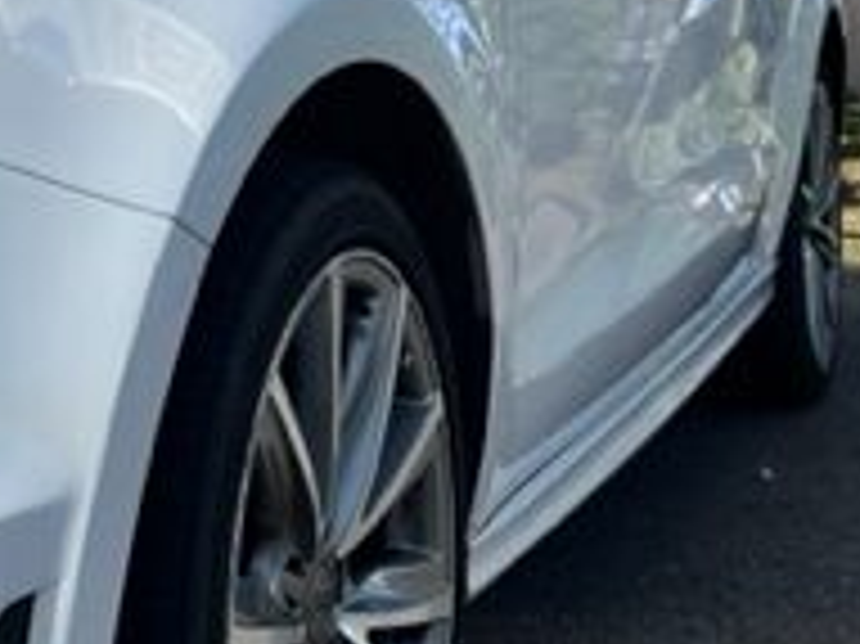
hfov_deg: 21.7
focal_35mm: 87
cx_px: -5
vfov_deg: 16.8
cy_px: 144
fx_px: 2160
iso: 50
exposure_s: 1/6211
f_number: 1.5
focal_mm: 5.7
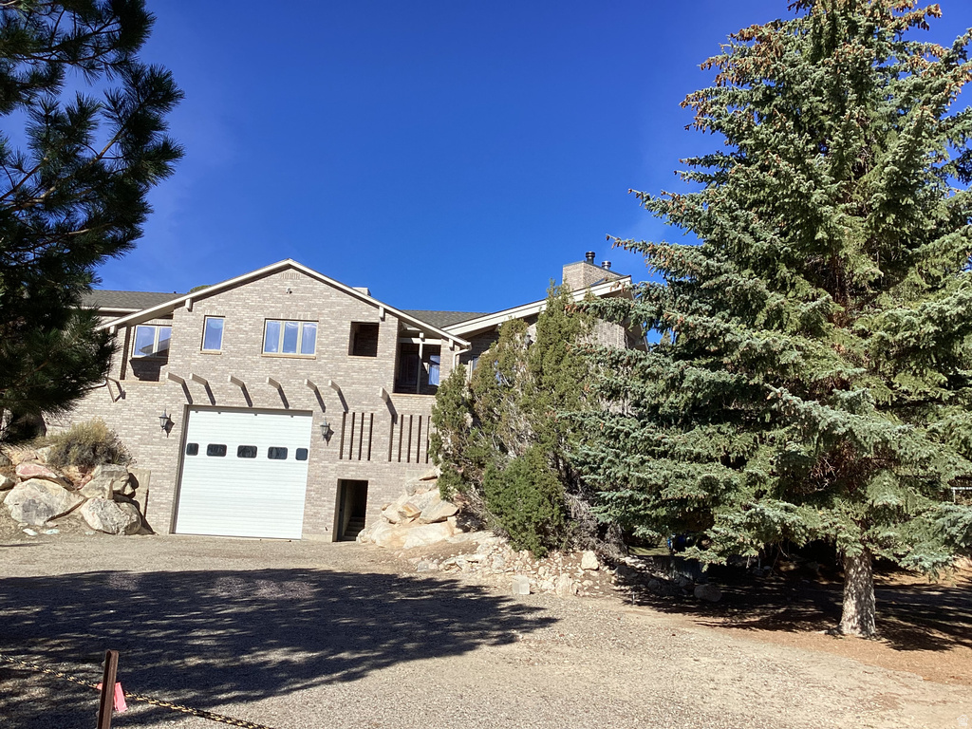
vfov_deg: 45.4
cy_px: 364
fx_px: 870
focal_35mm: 31
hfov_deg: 58.4
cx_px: 486
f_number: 2.4
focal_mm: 3.3
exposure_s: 1/1508
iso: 25
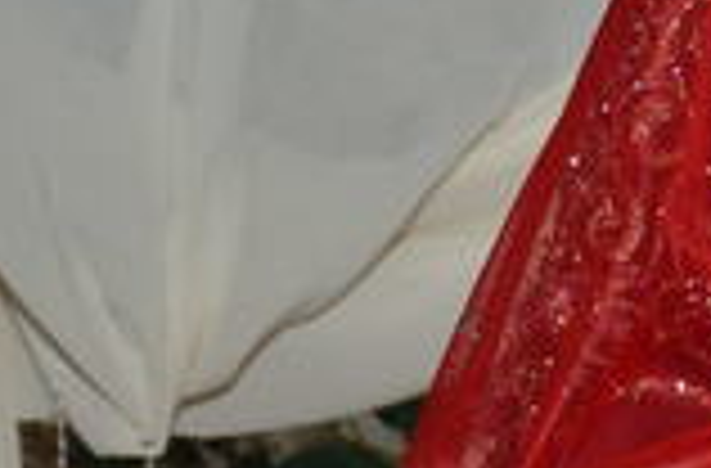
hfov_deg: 7.2
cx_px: 1516
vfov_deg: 4.9
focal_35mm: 276
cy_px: 45
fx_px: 5423
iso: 800
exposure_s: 1/60
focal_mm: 25
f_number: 4
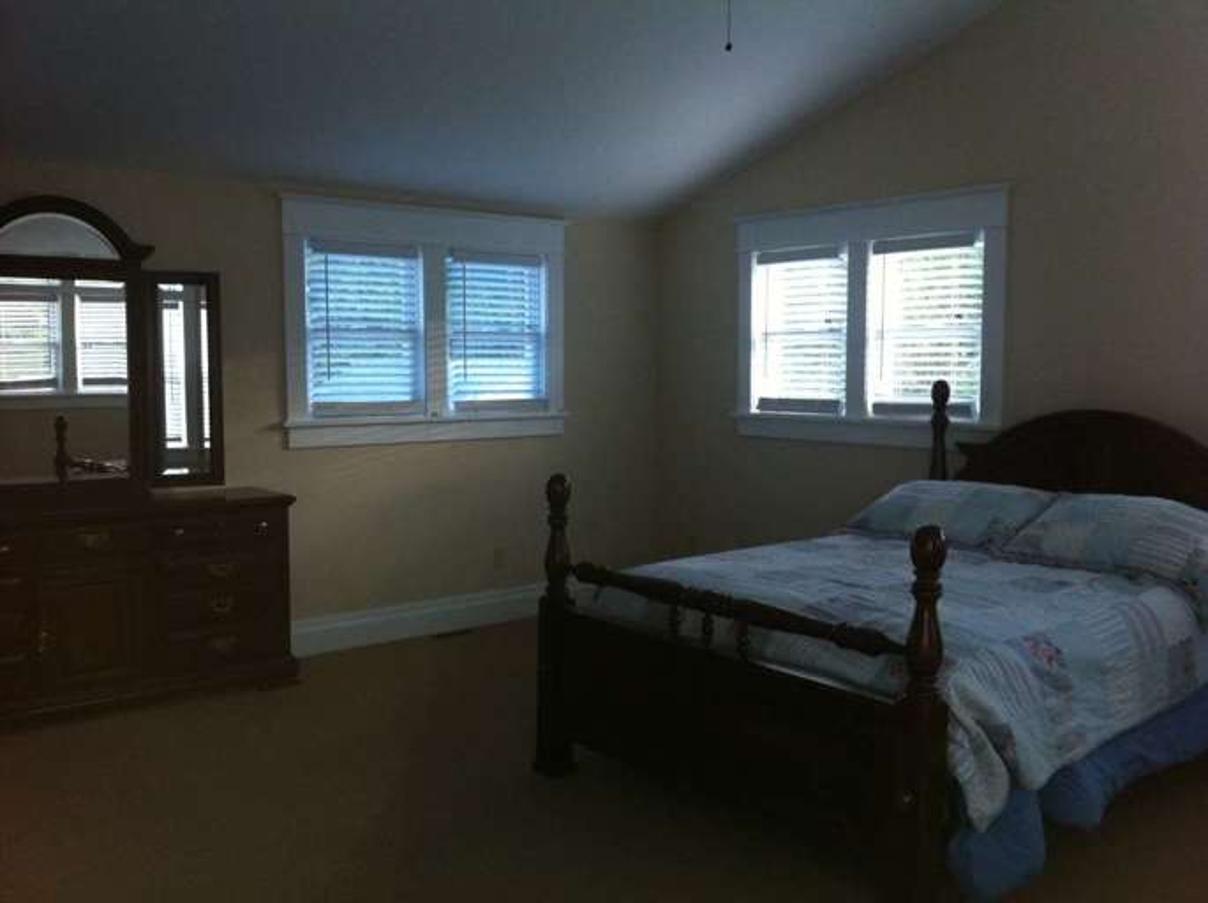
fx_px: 1220
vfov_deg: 40.6
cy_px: 452
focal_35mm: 35
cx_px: 604
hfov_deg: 52.7
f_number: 2.8
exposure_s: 1/17
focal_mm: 3.85
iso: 160
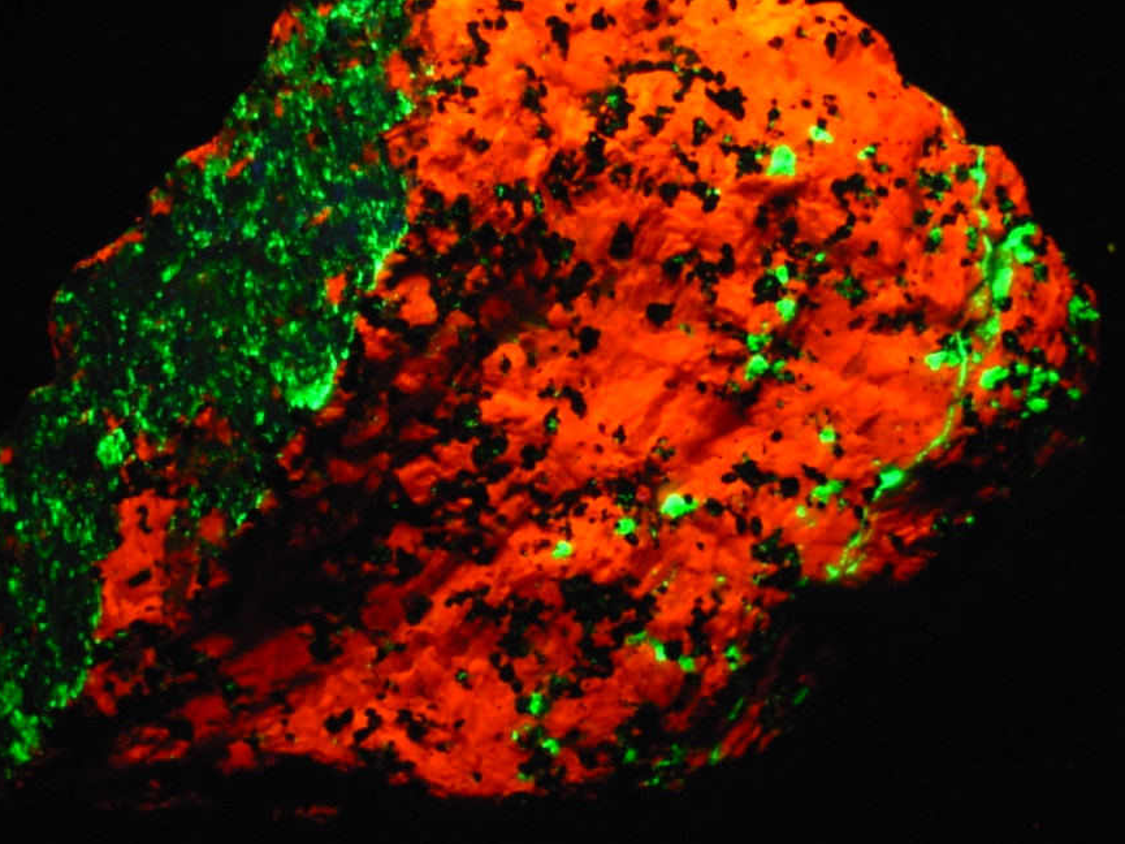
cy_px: 373
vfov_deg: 32.2
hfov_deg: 42.1
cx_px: 535
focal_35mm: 45
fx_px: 1463
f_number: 2.9
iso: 159
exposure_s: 1/3.8
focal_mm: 6.3
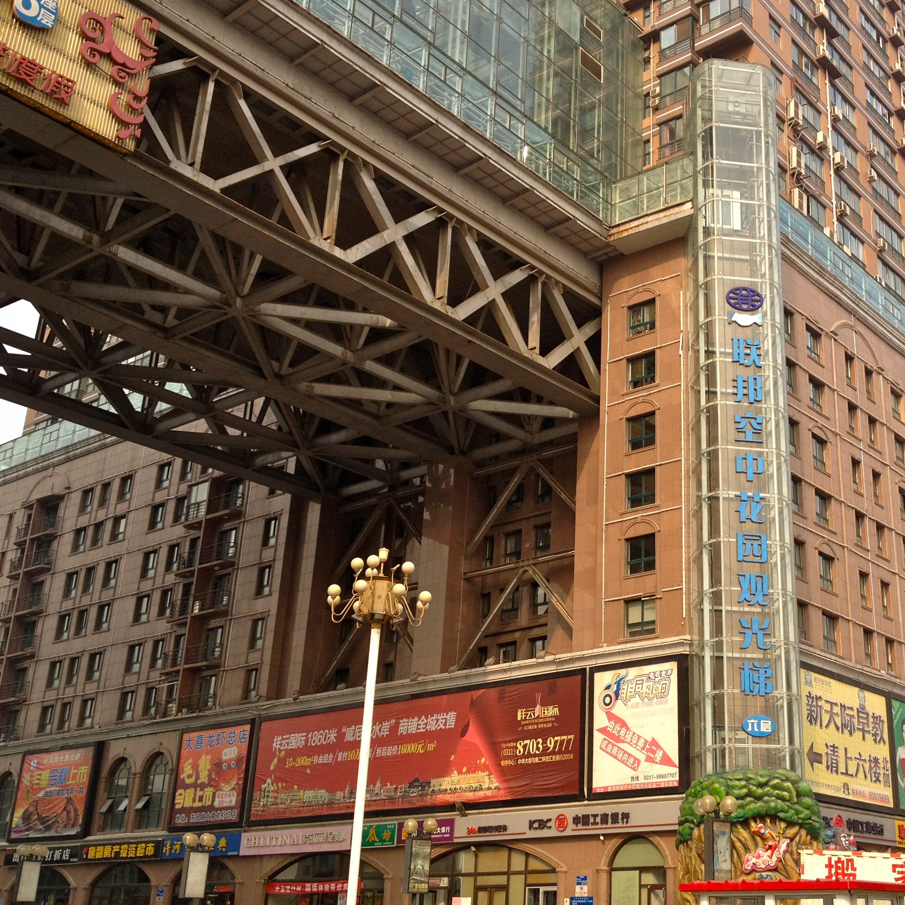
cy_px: 417
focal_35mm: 45
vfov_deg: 37.5
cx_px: 649
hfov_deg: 36.9
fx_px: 1331
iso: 50
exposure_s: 1/693
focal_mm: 4.28
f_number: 2.4
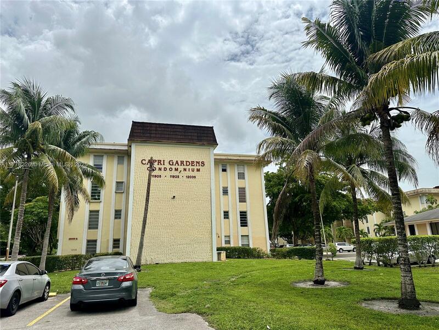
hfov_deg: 71.6
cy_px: 165
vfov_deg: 56.8
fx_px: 304
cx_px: 220
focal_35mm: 24
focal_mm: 6.86
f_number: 1.78
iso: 80
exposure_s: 1/9709
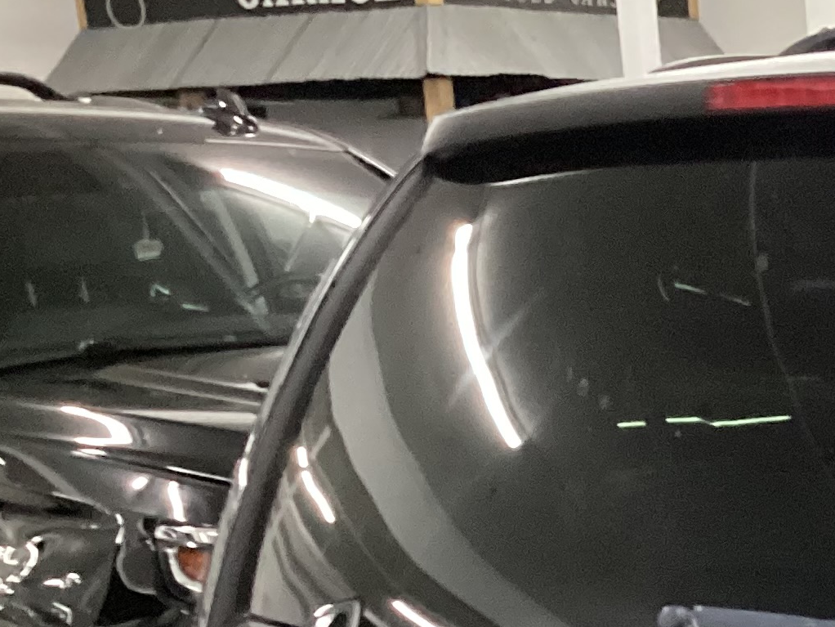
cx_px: 1302
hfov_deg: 17.5
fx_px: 2389
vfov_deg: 14.2
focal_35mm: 99
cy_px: 864
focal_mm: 3.3
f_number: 2.4
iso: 250
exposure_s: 1/40
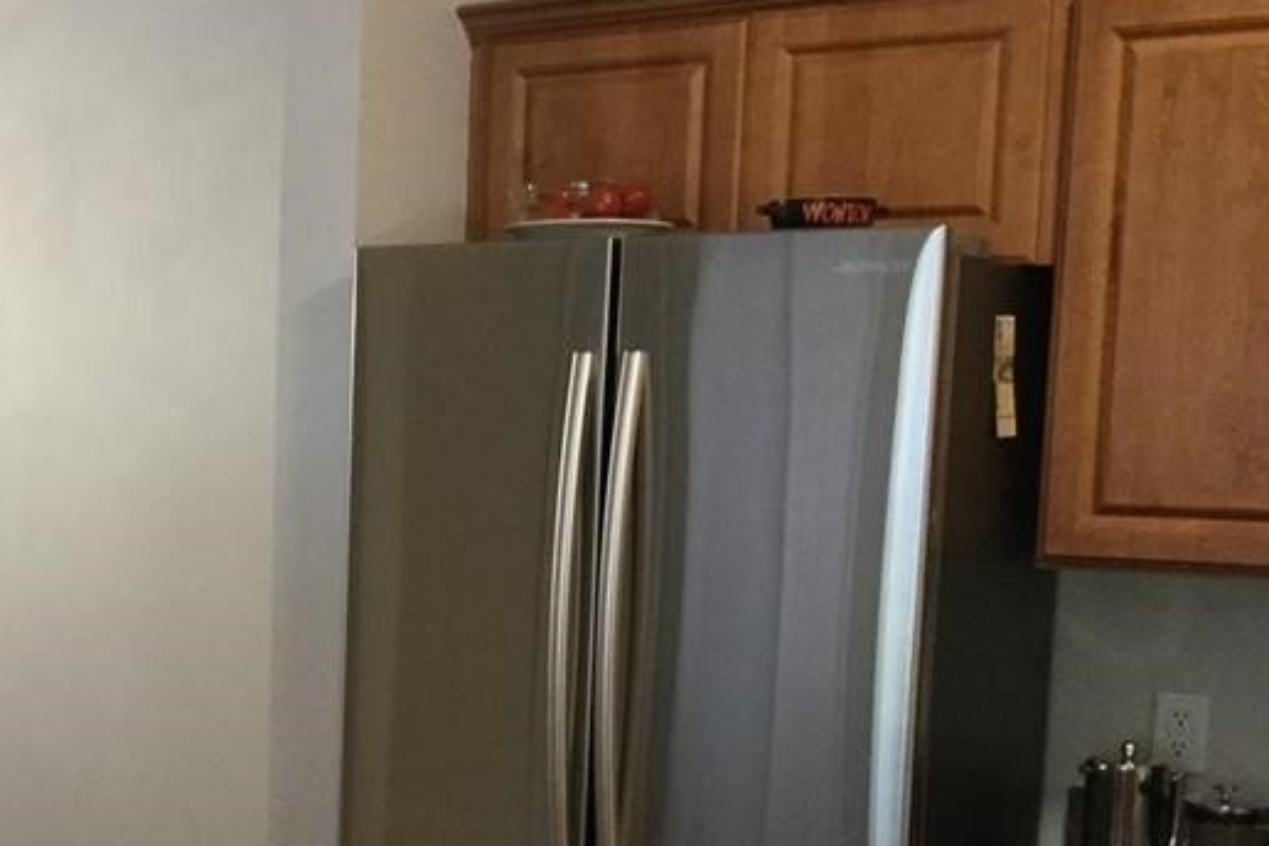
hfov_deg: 30.2
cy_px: 691
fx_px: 2256
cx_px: 150
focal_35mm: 64
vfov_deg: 21.0
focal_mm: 3.3
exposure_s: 1/30
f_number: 2.4
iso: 125
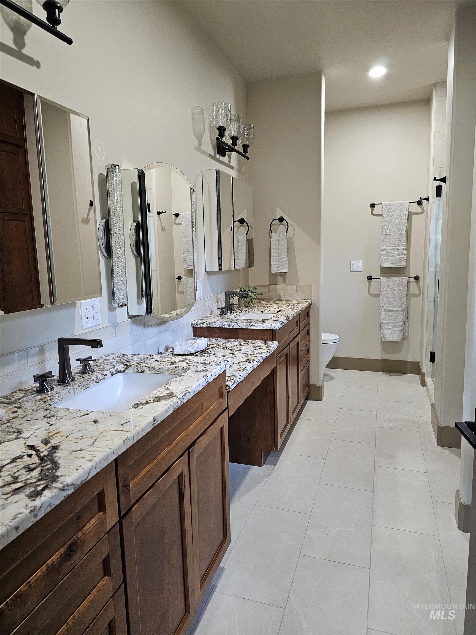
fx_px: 422
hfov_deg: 58.9
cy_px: 318
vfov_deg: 73.9
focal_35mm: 23
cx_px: 238
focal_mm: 6.3
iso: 400
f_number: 1.7
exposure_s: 1/120
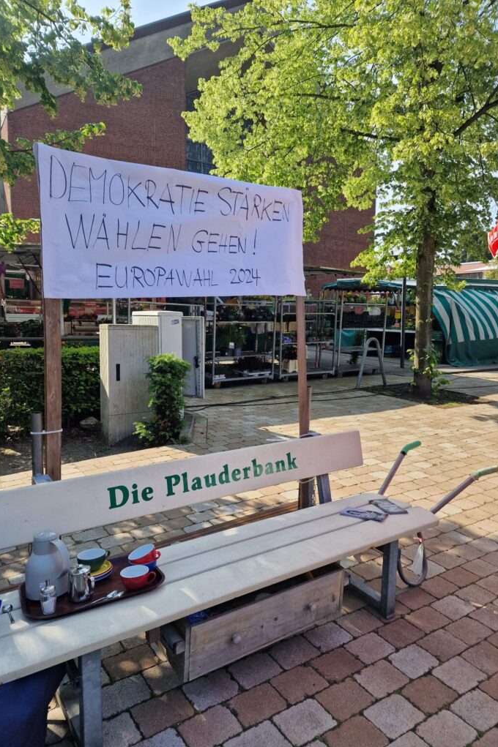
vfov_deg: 73.8
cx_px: 255
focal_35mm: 24
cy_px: 374
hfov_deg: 53.1
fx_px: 498
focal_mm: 6.4
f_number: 1.8
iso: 50
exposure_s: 1/442
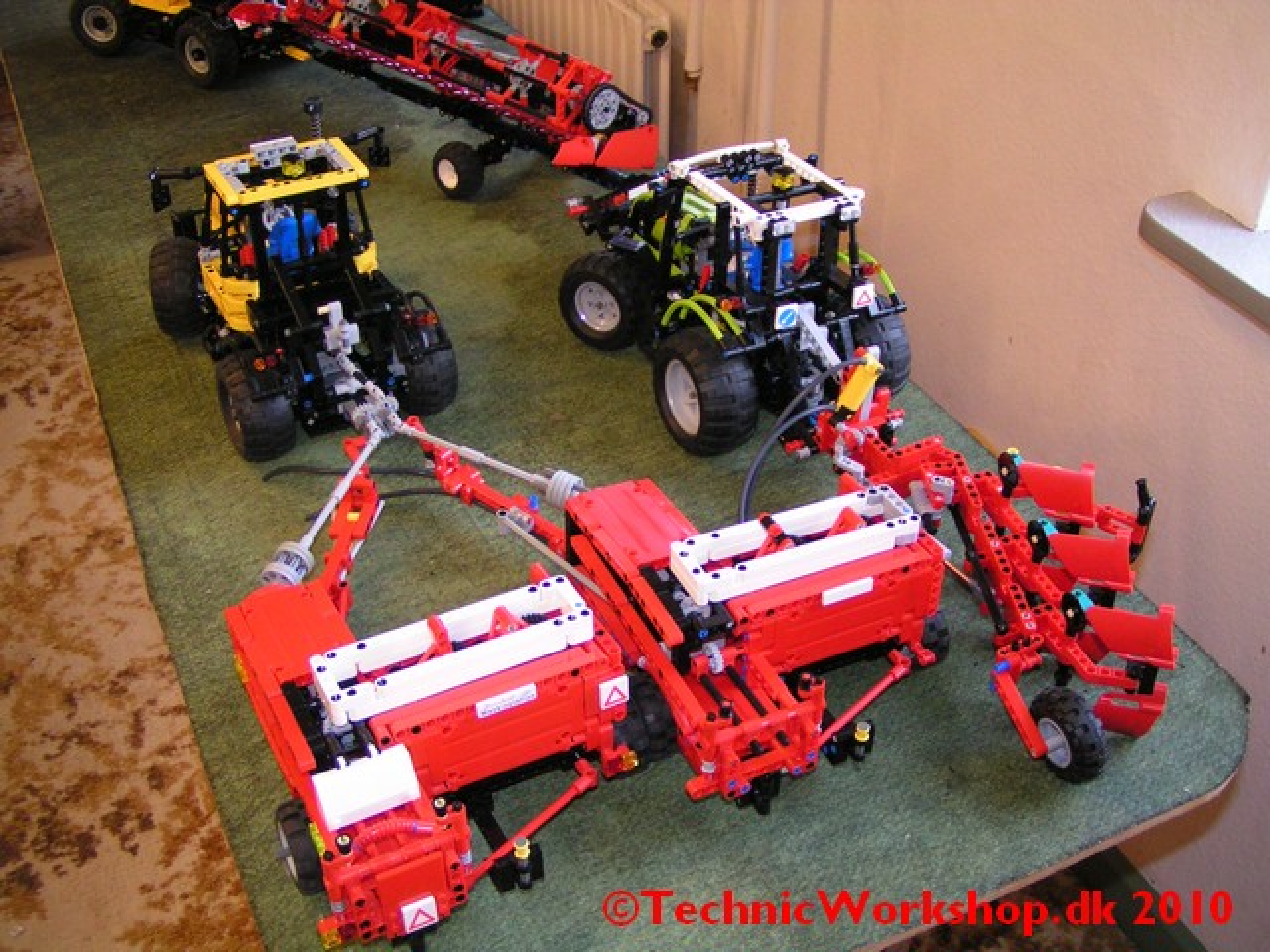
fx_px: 1394
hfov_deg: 49.0
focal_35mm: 38
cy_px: 476
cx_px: 635
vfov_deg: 37.7
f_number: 2.8
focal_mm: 5.8
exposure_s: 1/40
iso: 200
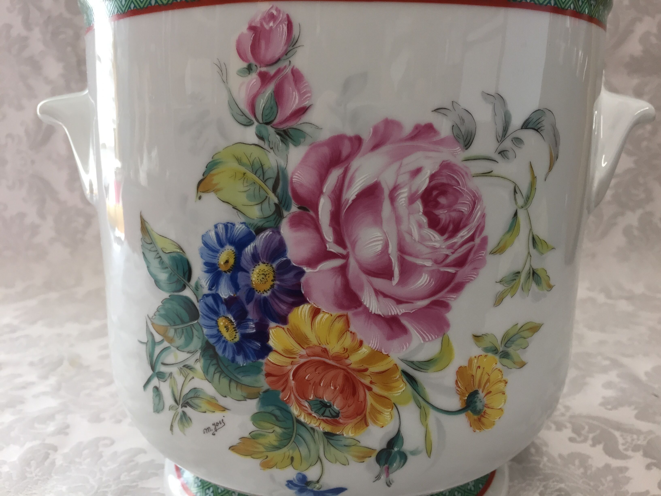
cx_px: 330
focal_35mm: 29
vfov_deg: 48.2
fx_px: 554
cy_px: 248
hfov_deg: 61.7
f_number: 2.2
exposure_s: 1/33
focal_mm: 4.15
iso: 32
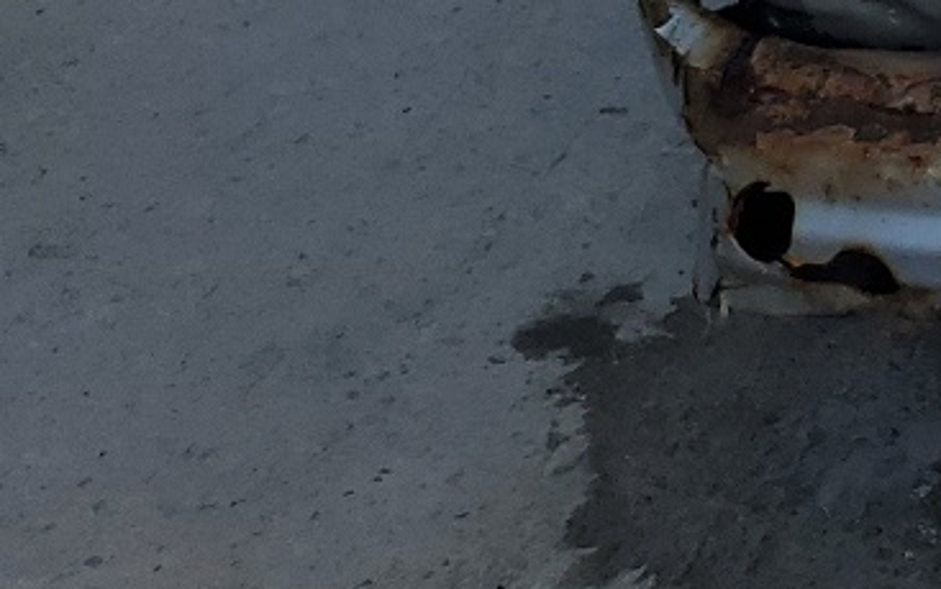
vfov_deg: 9.7
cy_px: -804
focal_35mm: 120
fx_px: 3080
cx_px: 2005
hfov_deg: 14.0
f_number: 1.5
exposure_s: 1/2000
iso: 50
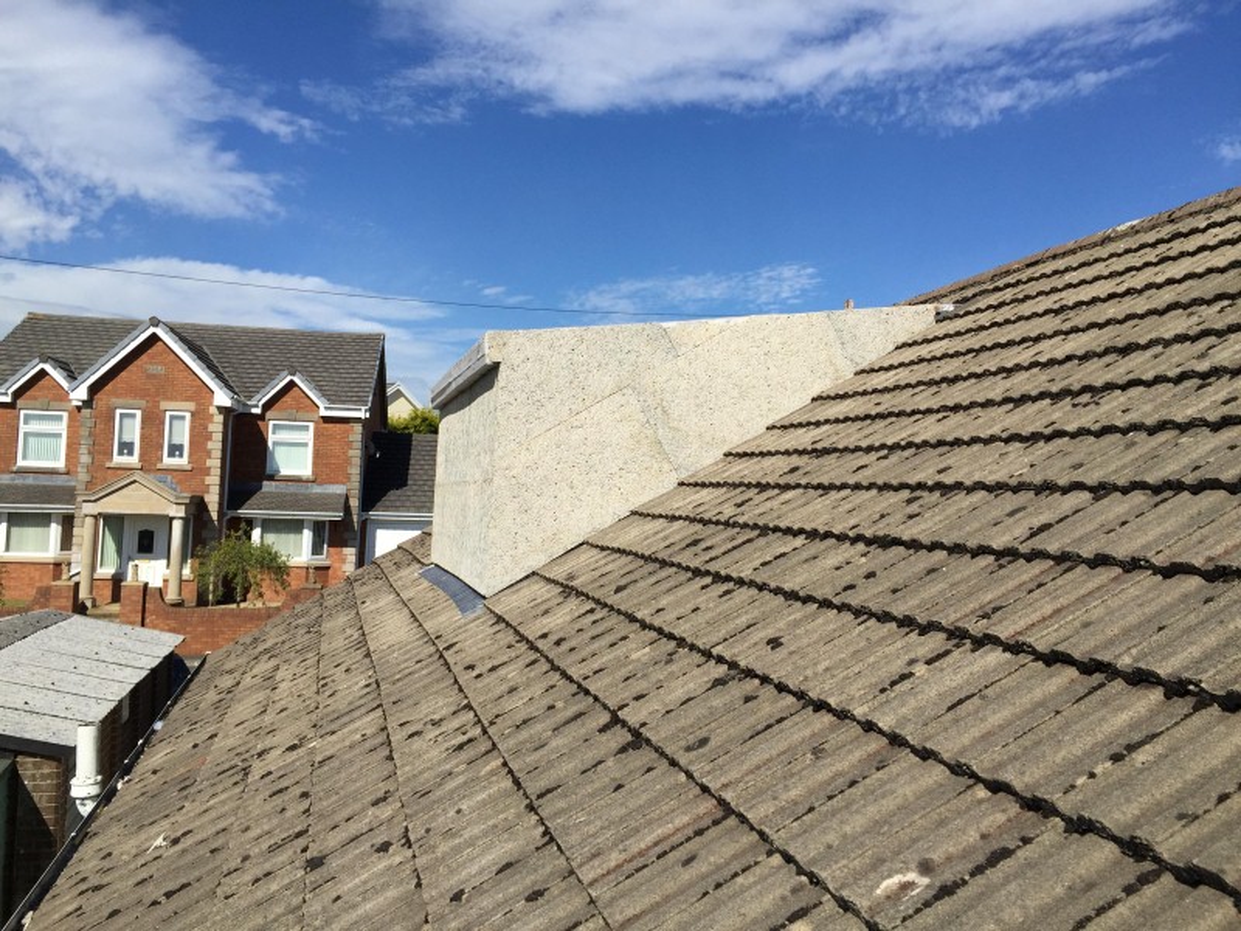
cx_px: 620
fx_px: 1040
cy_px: 466
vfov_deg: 48.2
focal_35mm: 29
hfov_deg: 61.7
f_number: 2.2
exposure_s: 1/3300
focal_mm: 4.15
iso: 32
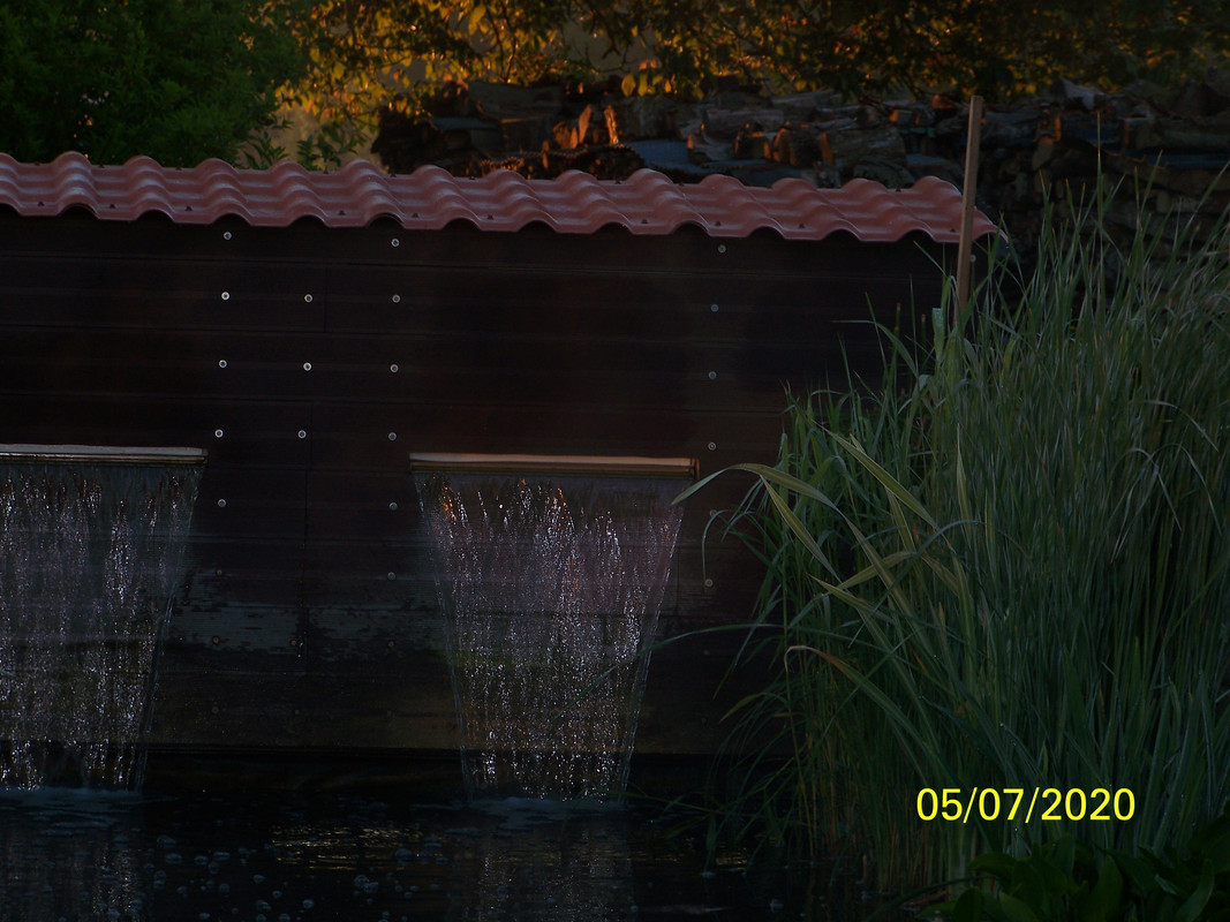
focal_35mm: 171
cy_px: 461
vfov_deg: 8.7
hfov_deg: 11.6
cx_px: 615
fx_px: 6075
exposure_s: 1/125
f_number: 3.6
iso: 64
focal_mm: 25.7
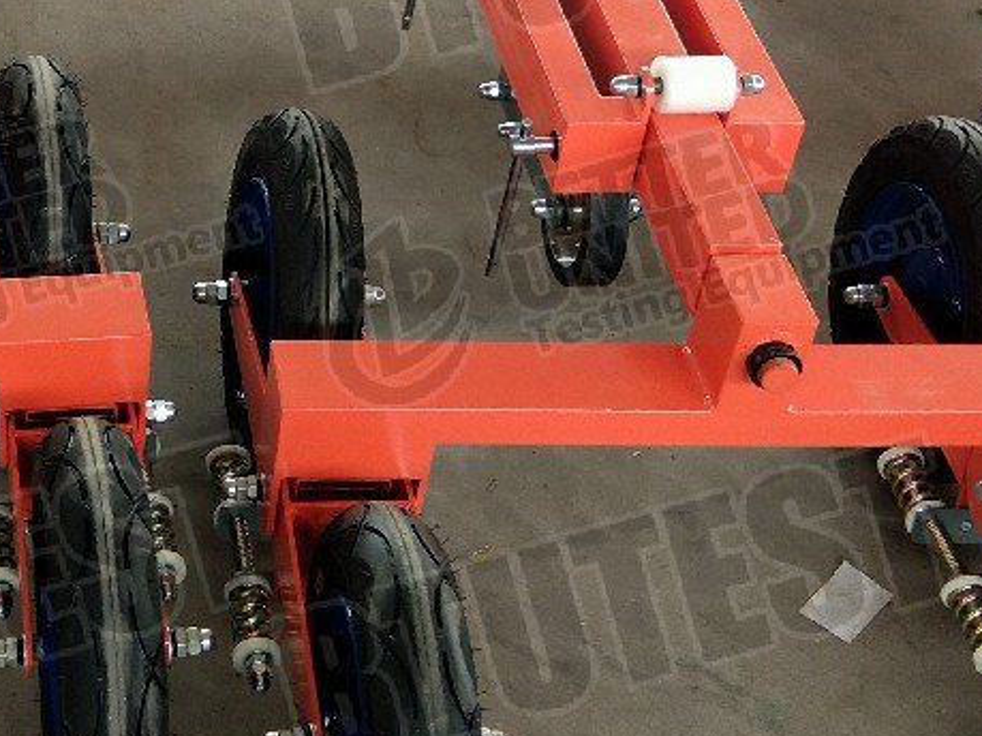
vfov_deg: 18.0
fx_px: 2297
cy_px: 137
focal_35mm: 81
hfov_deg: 23.4
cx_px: 71
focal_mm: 3.69
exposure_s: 1/50
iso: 160
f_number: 2.2
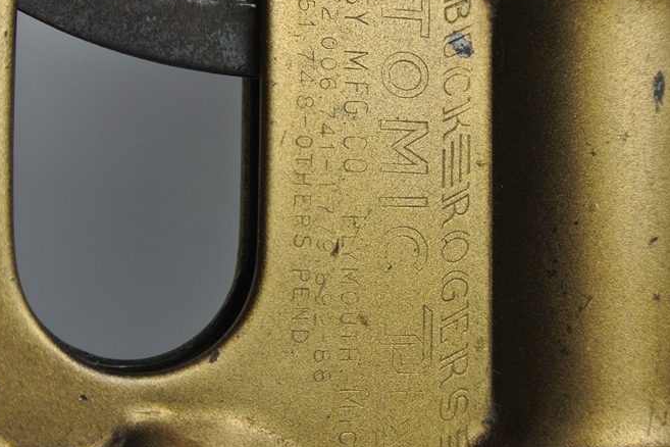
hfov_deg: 31.4
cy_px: 167
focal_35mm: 64
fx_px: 1191
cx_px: 330
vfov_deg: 21.2
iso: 360
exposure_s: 1/125
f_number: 4.2
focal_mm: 15.7
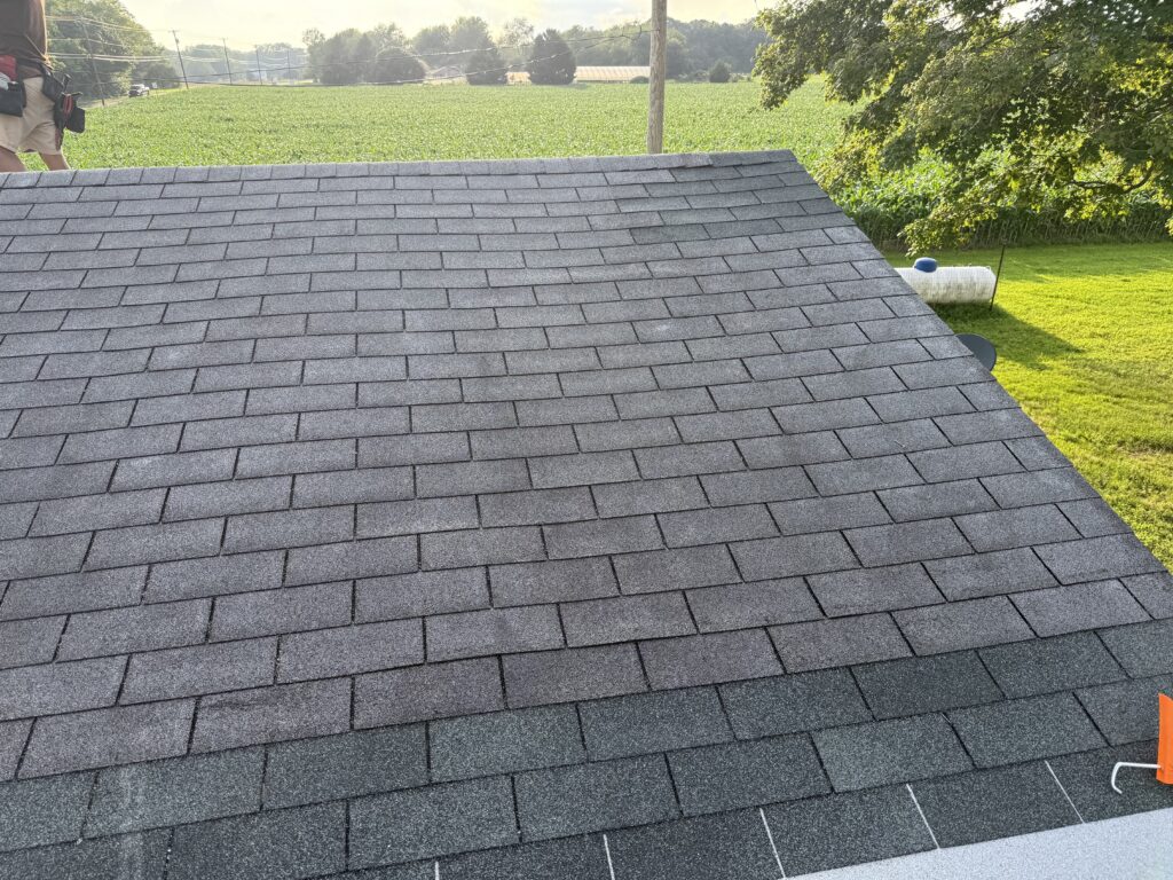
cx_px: 586
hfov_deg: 71.6
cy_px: 440
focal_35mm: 24
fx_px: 813
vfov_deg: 56.8
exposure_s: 1/637
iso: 80
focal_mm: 6.76
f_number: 1.78
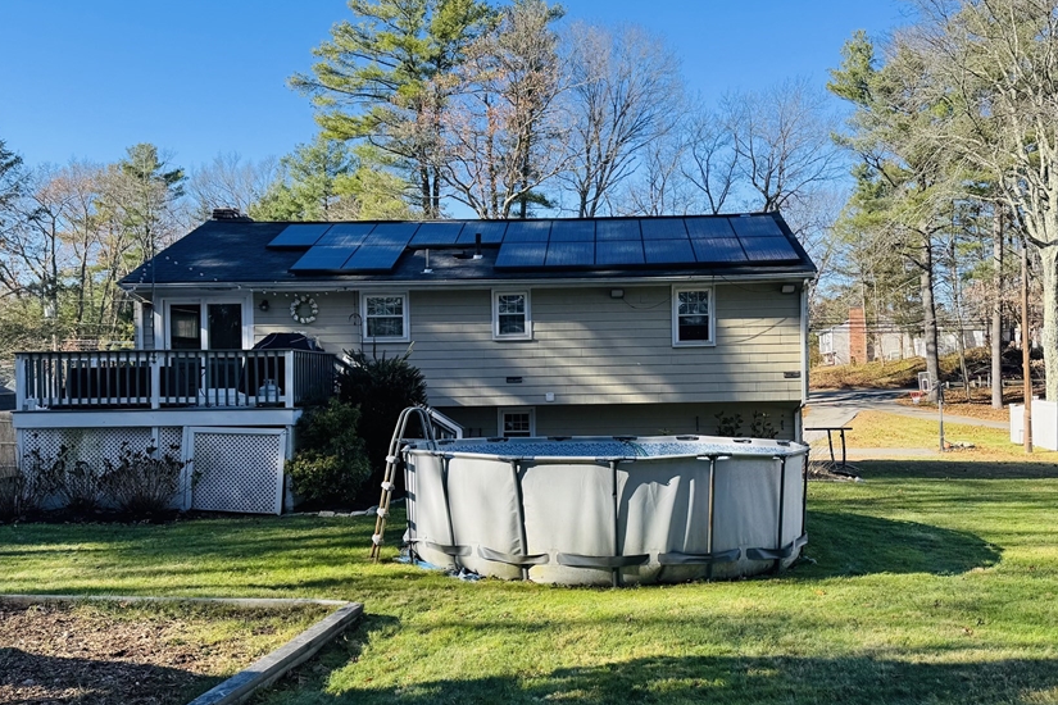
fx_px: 911
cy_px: 387
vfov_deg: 42.3
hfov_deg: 60.1
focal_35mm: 31
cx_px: 586
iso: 80
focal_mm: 6.76
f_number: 1.78
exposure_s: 1/1456
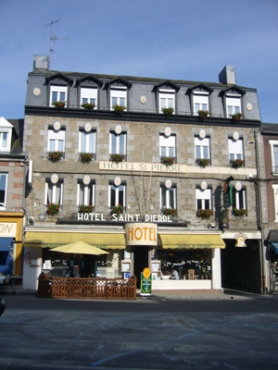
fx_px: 375
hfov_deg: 40.7
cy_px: 185
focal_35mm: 35
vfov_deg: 52.6
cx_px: 139
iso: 100
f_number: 5.6
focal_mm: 5.8
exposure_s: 1/640
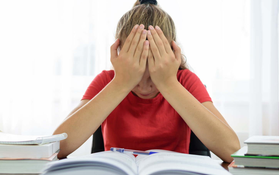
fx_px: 422
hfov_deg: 36.6
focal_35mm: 56
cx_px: 138
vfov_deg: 23.3
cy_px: 83
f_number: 3.2
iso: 100
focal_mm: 35
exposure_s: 1/160
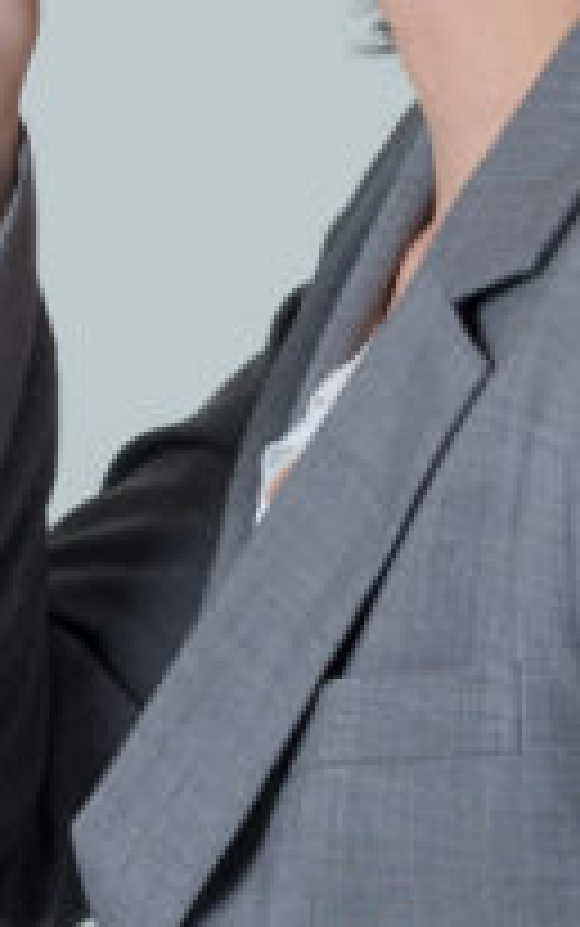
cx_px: -522
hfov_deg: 3.0
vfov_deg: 4.8
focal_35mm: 431
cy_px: -335
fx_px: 10885
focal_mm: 85
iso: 100
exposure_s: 1/125
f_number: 11
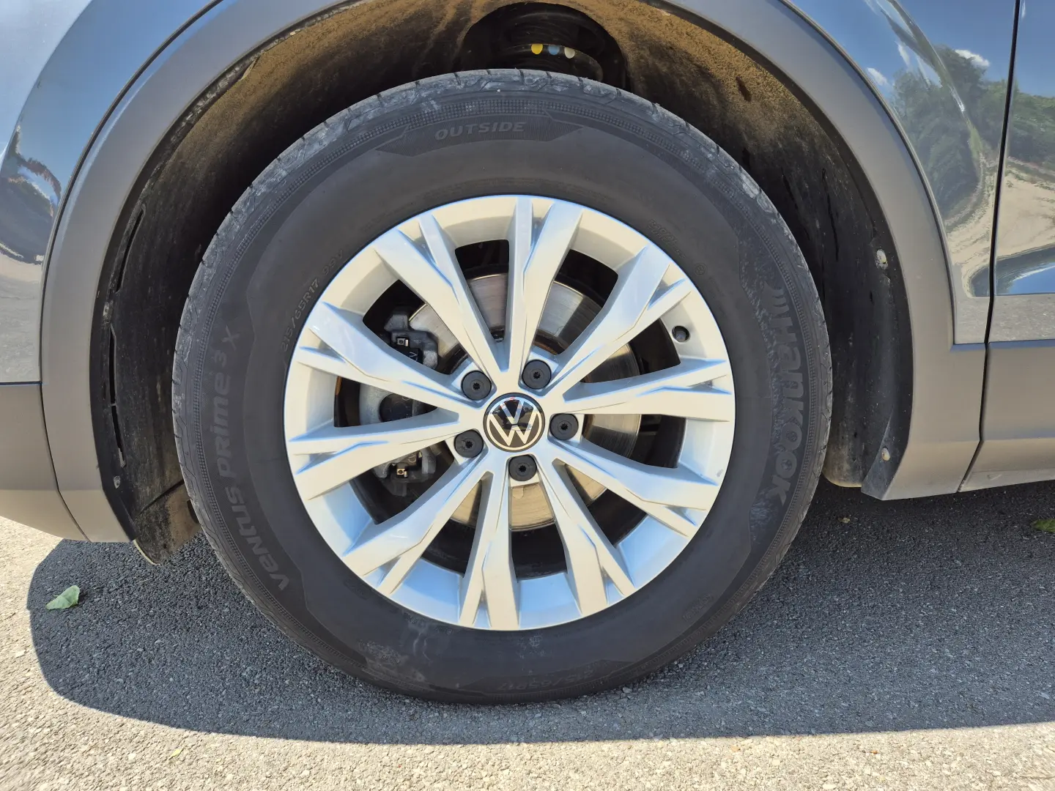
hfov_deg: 73.9
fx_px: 701
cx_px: 528
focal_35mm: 23
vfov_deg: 58.9
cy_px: 396
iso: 25
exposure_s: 1/393
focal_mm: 5.4
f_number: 1.8
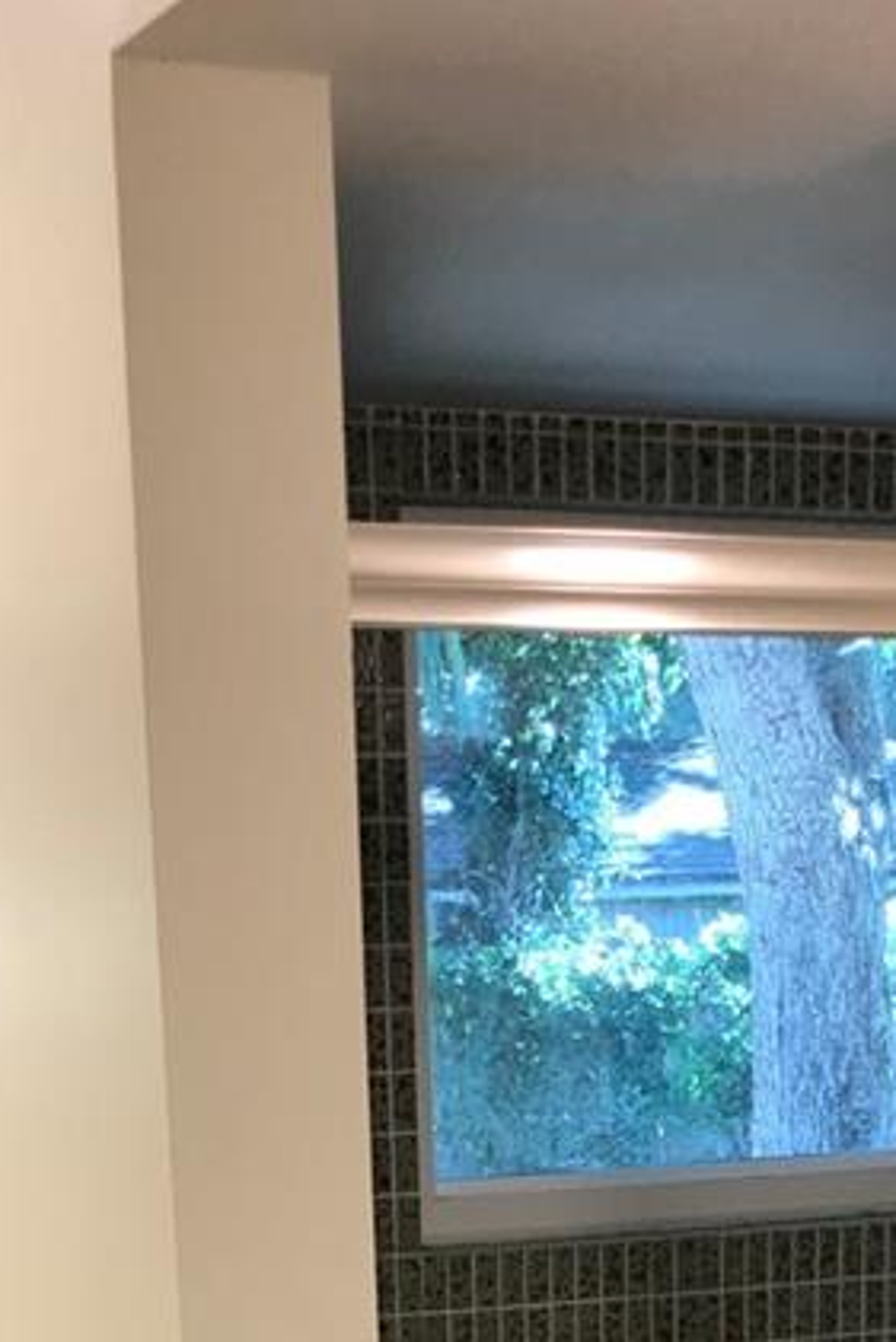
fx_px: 3096
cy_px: 1855
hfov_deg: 16.5
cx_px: 469
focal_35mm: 83
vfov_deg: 21.5
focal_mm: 3.99
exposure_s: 1/63
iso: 20
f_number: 1.8
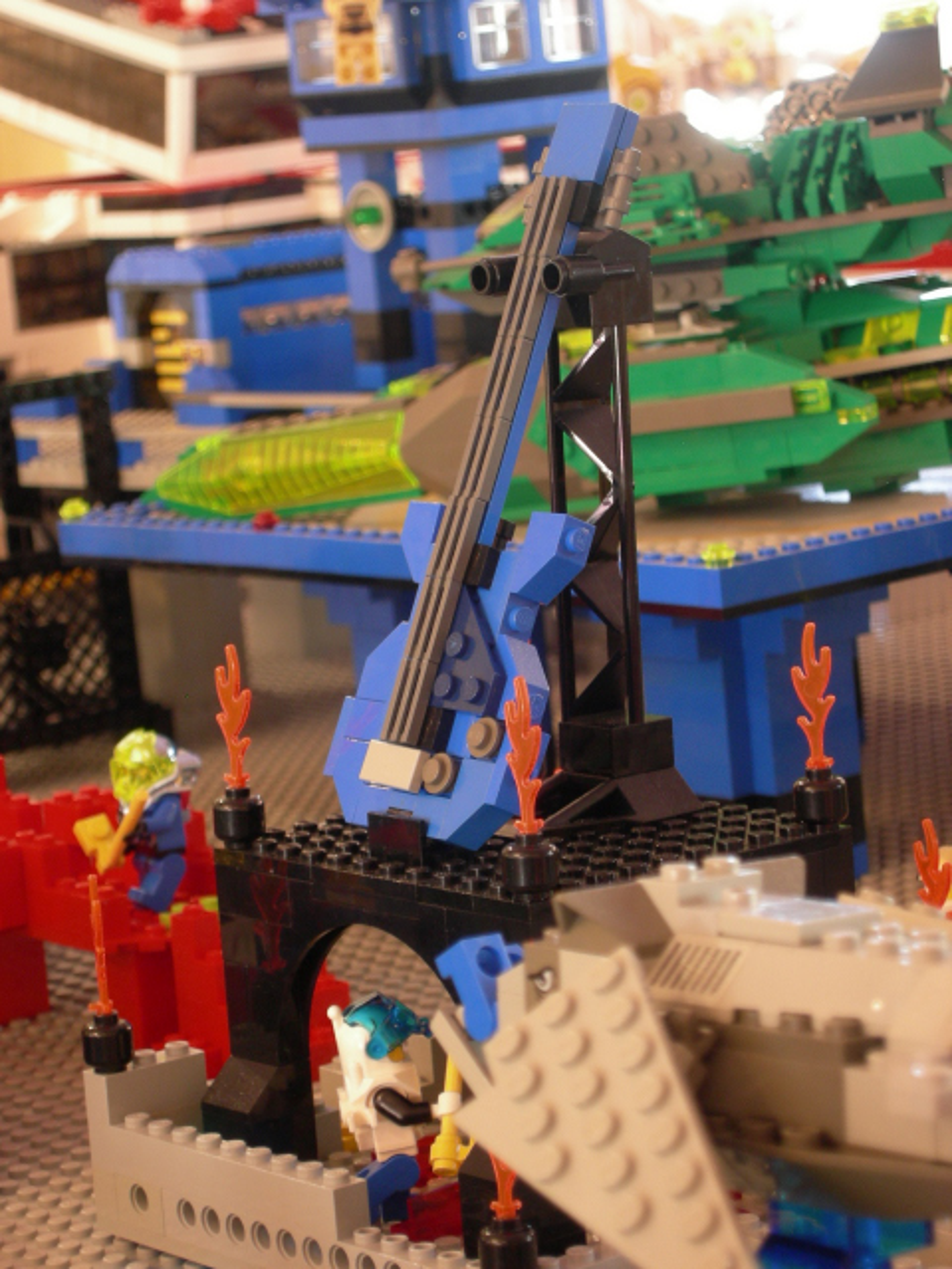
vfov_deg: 17.9
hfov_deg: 13.5
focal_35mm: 110
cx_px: 476
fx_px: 4034
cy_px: 634
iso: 200
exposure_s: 2
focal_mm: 23
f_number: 4.8
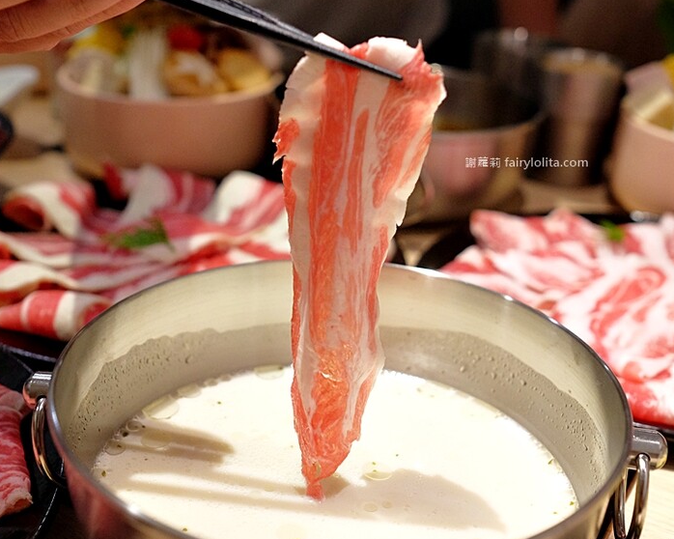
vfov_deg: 37.3
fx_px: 798
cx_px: 335
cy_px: 270
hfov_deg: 45.8
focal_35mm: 40
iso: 2000
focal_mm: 23
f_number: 2.8
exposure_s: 1/320
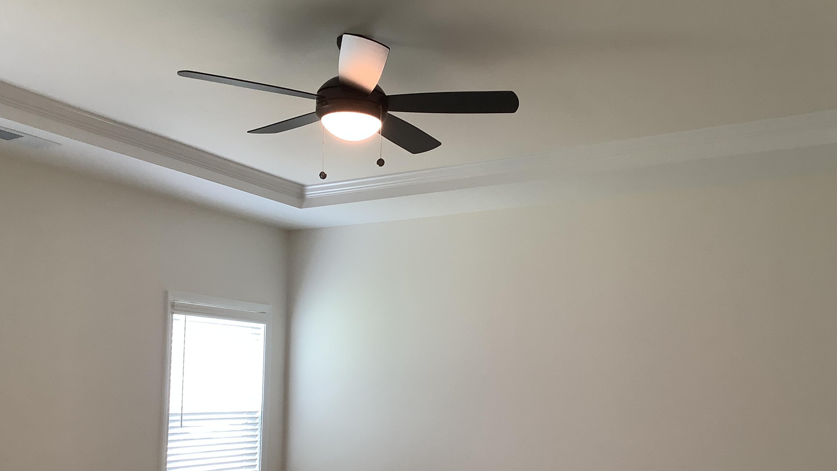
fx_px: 821
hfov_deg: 54.0
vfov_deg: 31.7
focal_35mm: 37
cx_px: 446
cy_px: 325
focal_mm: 3.3
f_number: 2.4
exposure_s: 1/60
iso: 50
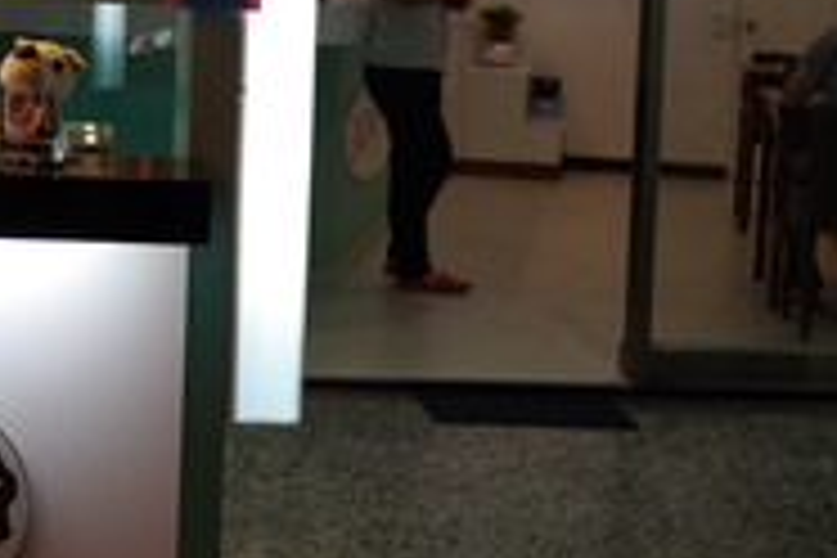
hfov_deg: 22.0
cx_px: 43
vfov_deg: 15.0
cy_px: 32
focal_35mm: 90
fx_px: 2092
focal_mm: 18.3
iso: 125
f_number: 2.8
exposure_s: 1/40
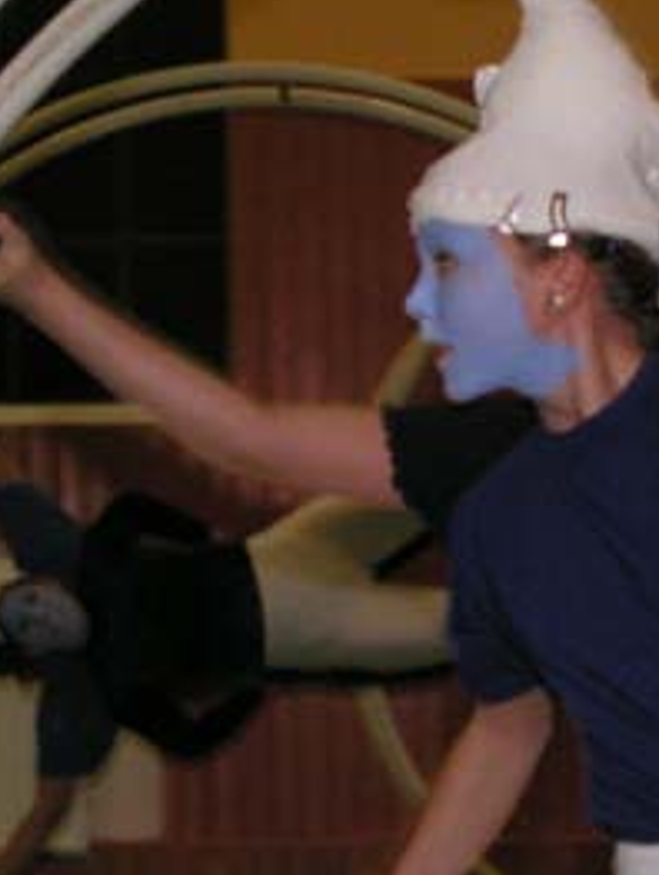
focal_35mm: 164
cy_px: 669
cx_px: 393
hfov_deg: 9.1
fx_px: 4153
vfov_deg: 12.0
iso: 200
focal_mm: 11
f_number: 3.2
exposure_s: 1/80
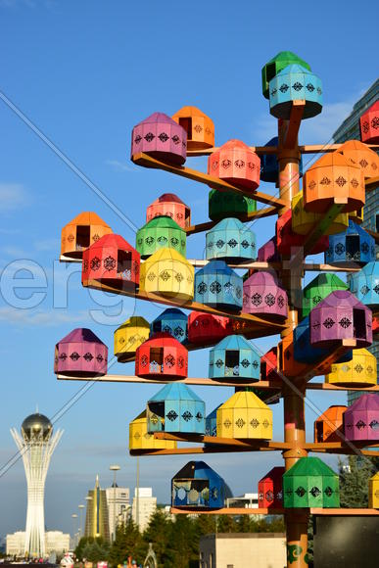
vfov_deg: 28.1
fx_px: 1136
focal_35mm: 72
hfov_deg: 18.9
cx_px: 190
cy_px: 284
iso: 100
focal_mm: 48
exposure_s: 1/160
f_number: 9
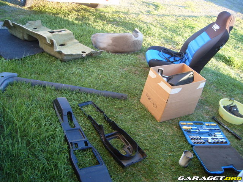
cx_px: 122
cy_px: 91
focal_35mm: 37
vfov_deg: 38.7
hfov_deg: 50.1
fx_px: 260
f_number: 2.9
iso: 63
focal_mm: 6.2
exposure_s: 1/45
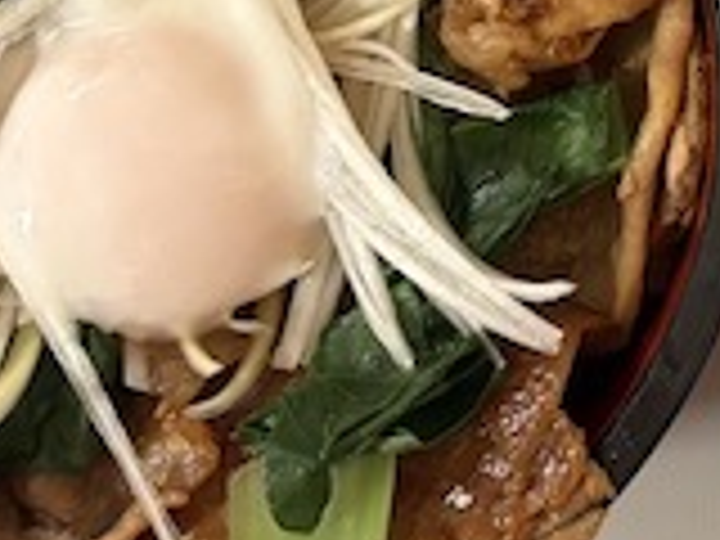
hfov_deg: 17.7
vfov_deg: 13.5
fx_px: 2163
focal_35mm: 104
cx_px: 932
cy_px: -225
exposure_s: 1/50
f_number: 1.6
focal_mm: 5.96
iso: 400
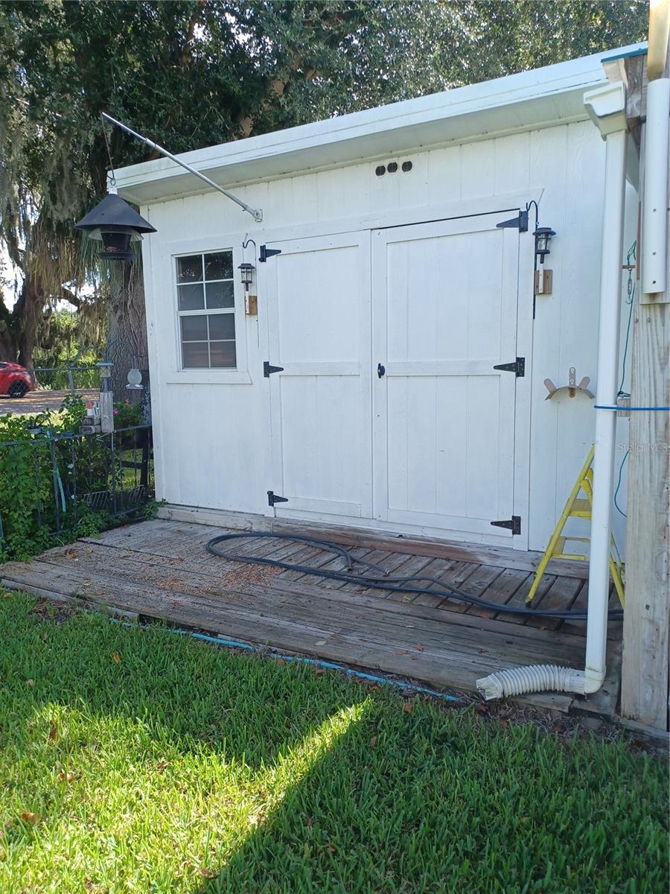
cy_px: 447
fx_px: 645
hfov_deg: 54.9
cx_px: 335
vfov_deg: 69.4
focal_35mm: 25
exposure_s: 1/120
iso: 40
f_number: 1.8
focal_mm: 4.6
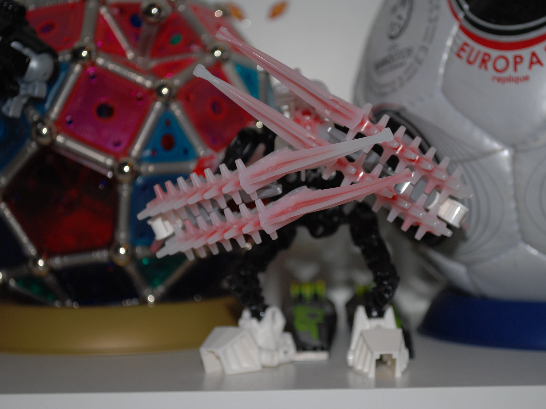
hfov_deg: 26.0
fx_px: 1183
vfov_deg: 19.6
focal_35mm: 75
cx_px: 289
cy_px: 203
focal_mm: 46
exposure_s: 1/60
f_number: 5.3
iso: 200
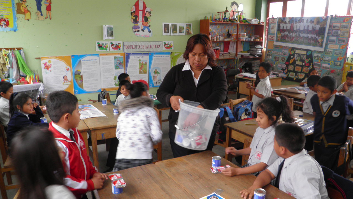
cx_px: 178
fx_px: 290
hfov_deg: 62.6
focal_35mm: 31
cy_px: 121
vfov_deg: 37.6
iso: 50
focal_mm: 4.9
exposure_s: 1/30
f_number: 2.8
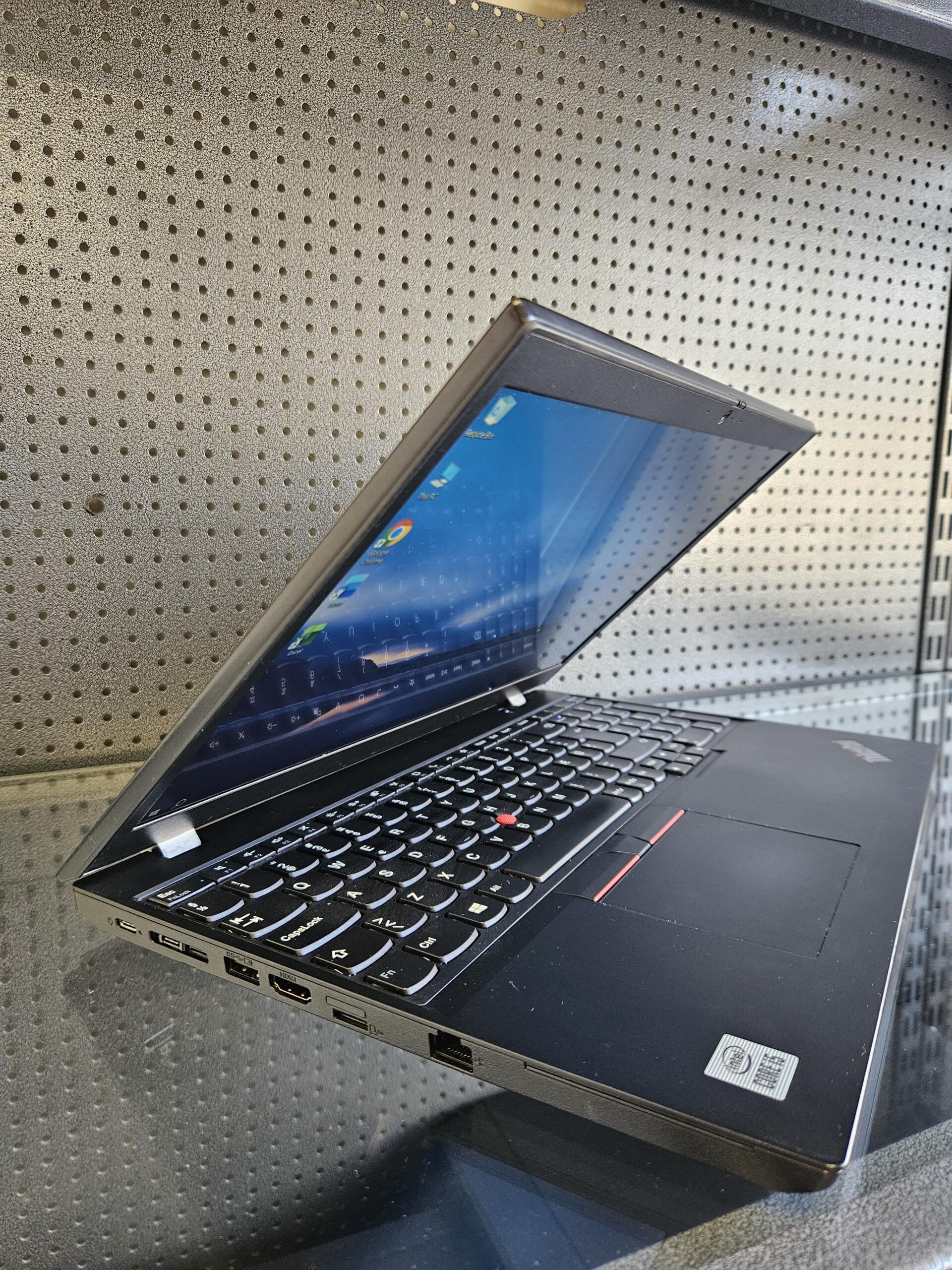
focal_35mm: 23
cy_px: 635
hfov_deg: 58.9
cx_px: 476
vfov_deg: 73.9
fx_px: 843
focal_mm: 5.4
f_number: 1.8
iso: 500
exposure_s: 1/100
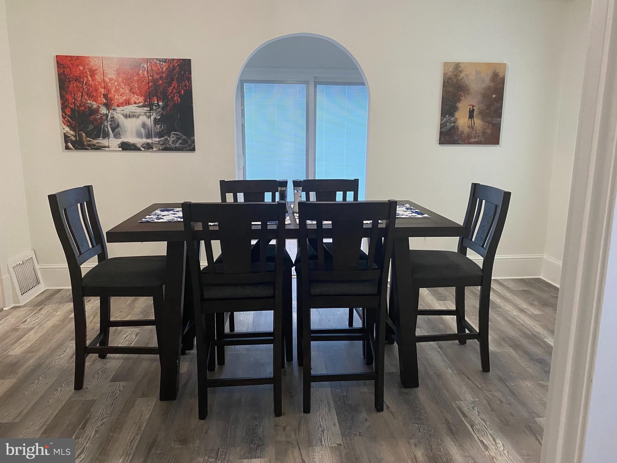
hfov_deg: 67.3
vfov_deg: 53.1
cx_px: 308
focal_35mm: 26
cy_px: 232
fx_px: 463
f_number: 1.8
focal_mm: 4.25
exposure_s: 1/40
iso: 400
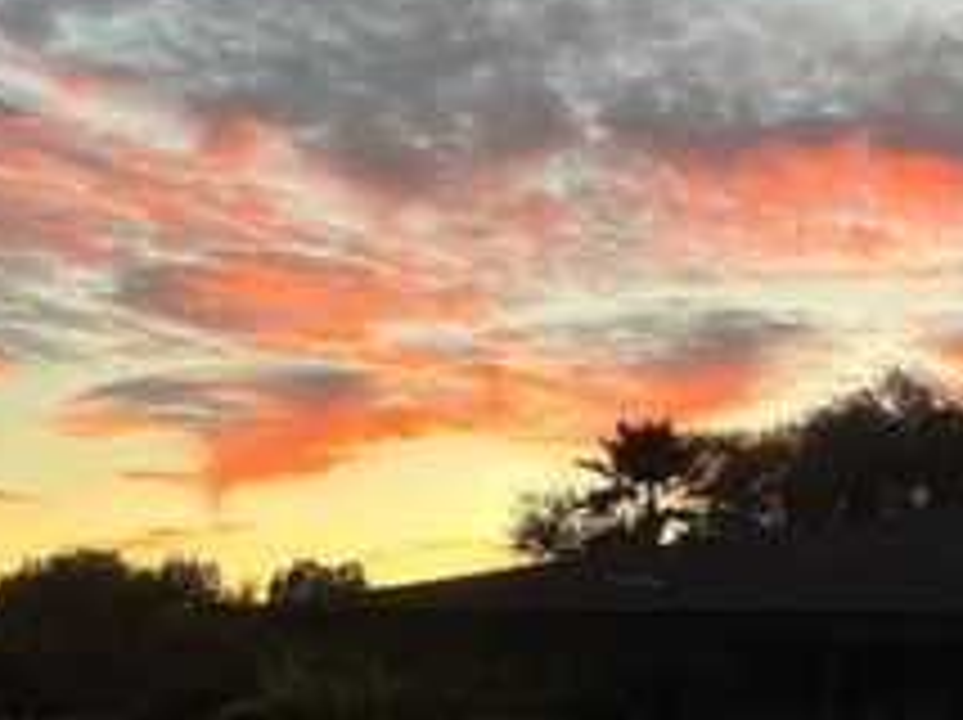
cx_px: 1174
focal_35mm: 73
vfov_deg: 20.1
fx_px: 2029
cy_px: 441
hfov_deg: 24.1
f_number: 1.6
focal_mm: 4.2
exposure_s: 1/121
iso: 50
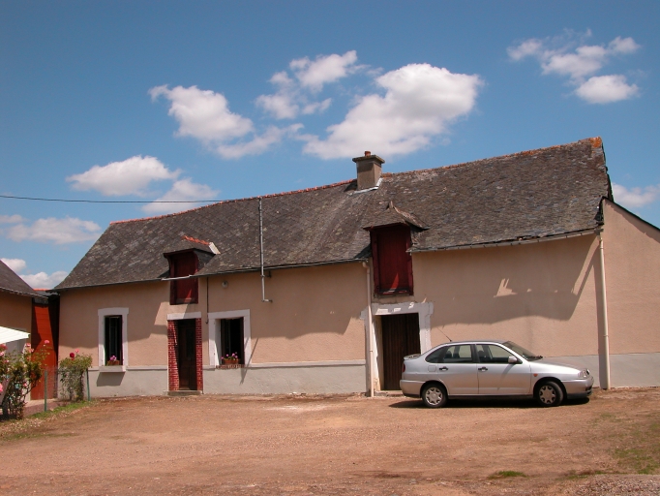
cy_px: 248
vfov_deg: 40.7
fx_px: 668
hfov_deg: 52.6
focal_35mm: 35
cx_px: 330
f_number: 6.3
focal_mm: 8.9
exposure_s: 1/510
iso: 100
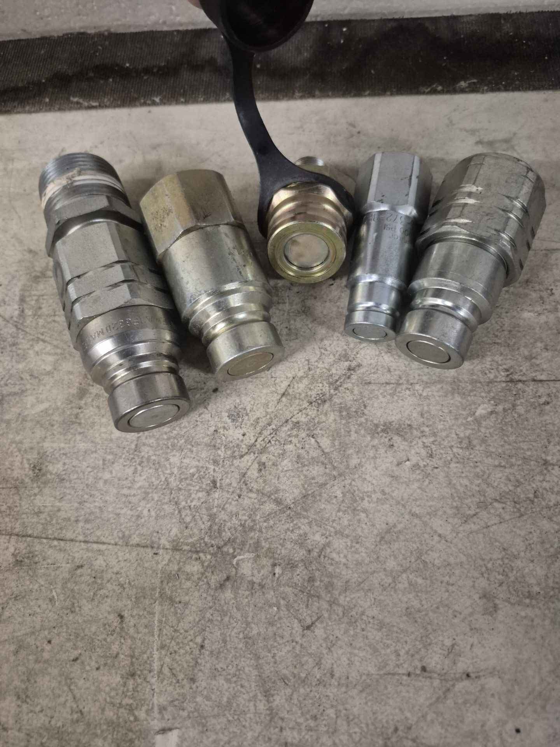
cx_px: 280
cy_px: 374
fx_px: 496
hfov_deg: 58.9
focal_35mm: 23
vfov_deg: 73.9
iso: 1250
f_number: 1.8
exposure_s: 1/60
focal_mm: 5.4
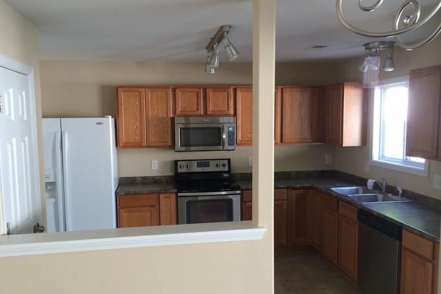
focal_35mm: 32
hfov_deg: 58.7
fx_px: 392
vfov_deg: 41.1
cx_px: 215
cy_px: 156
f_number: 2.2
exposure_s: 1/30
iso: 50
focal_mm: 4.12
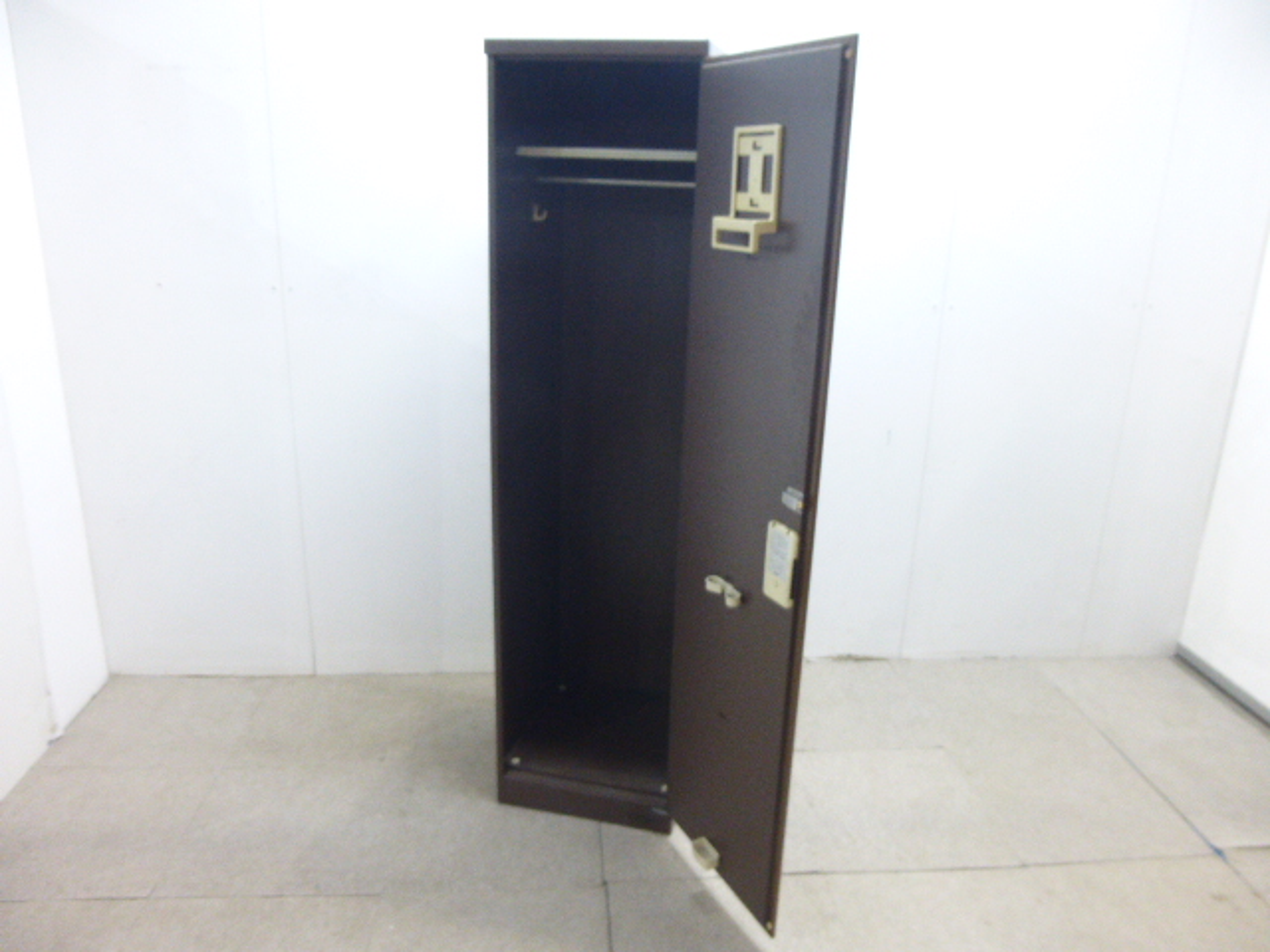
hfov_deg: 69.4
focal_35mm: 25
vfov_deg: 54.9
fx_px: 917
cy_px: 476
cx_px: 635
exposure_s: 1/10
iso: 400
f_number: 3.1
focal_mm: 4.5
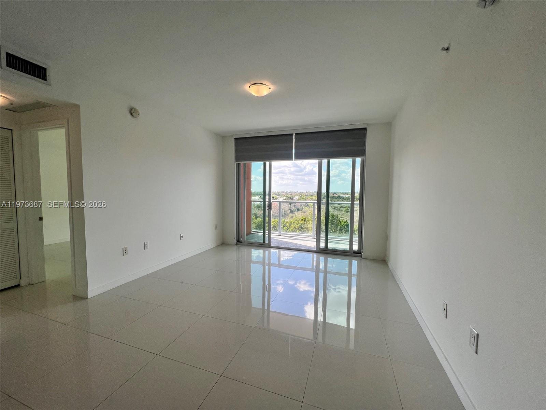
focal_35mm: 13
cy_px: 205
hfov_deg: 106.2
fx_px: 205
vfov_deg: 89.9
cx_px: 273
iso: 32
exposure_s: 1/428
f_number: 1.8
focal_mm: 1.57
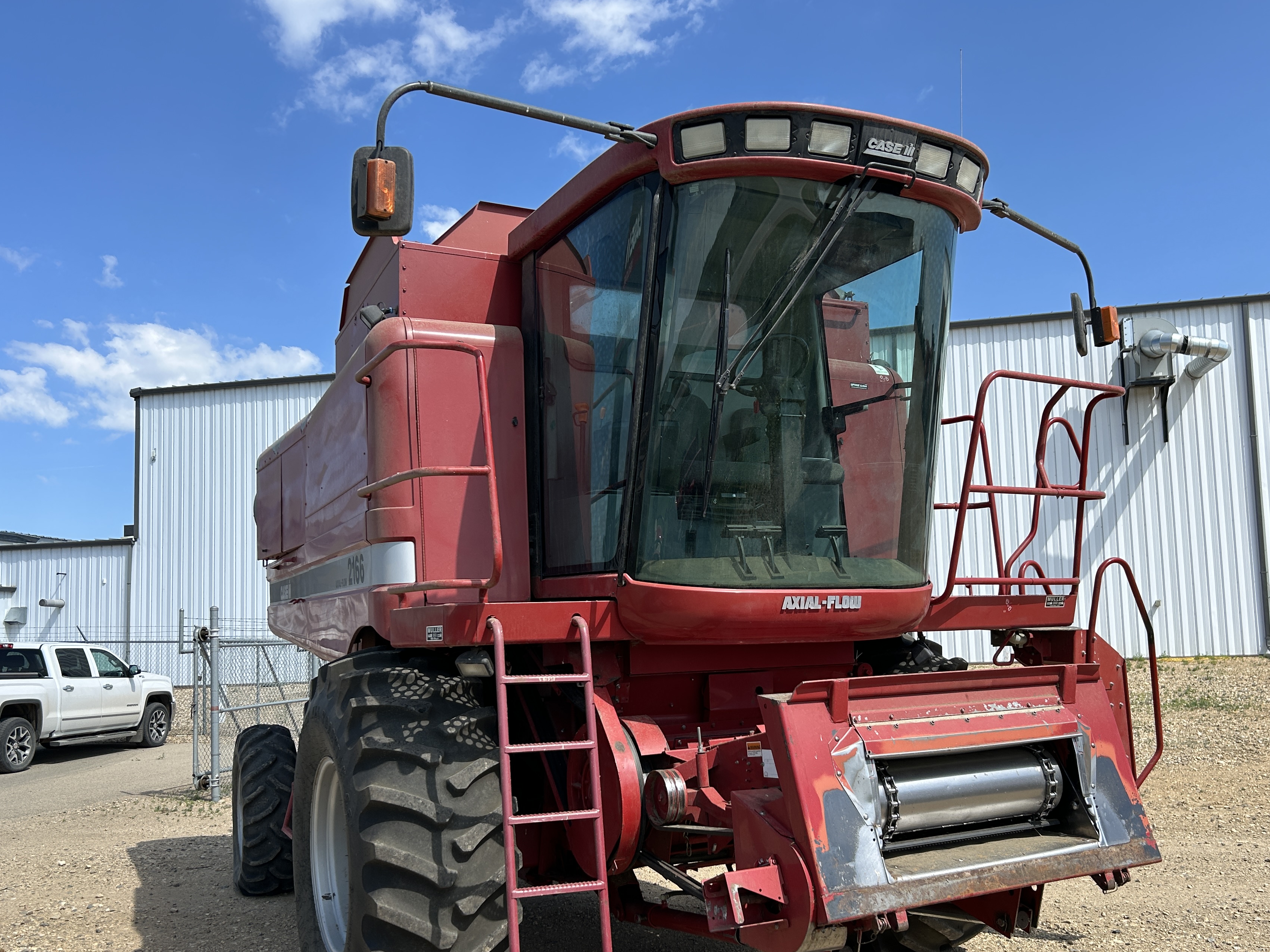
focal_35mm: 31
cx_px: 654
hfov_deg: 58.3
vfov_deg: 45.3
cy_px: 552
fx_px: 1137
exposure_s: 1/3460
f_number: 1.5
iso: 50
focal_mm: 5.7
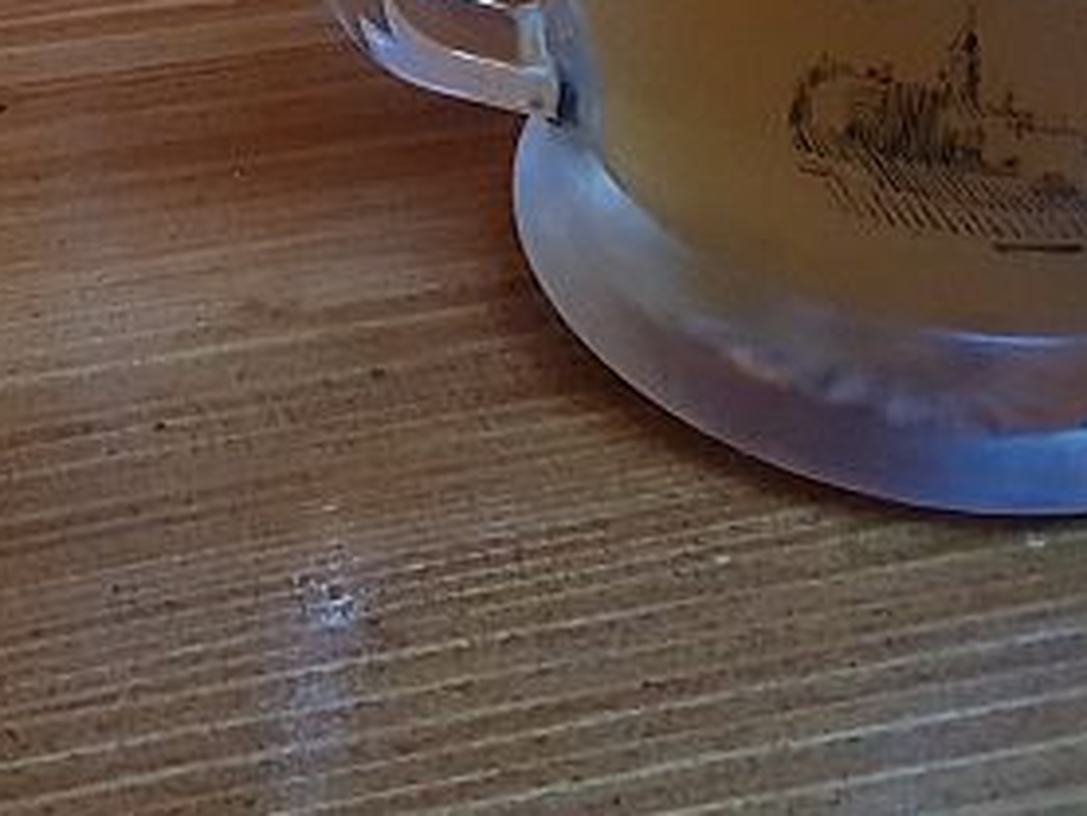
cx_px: 102
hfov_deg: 25.2
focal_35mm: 75
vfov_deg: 18.5
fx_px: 2356
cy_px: -184
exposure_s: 1/9
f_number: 1.7
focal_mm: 4.2
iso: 1250
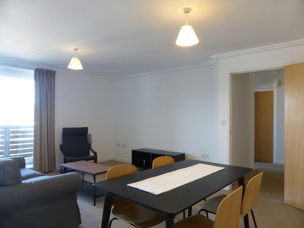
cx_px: 152
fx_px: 211
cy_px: 114
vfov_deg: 56.8
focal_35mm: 24
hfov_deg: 71.6
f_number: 3.3
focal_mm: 4.3
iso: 400
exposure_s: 1/50
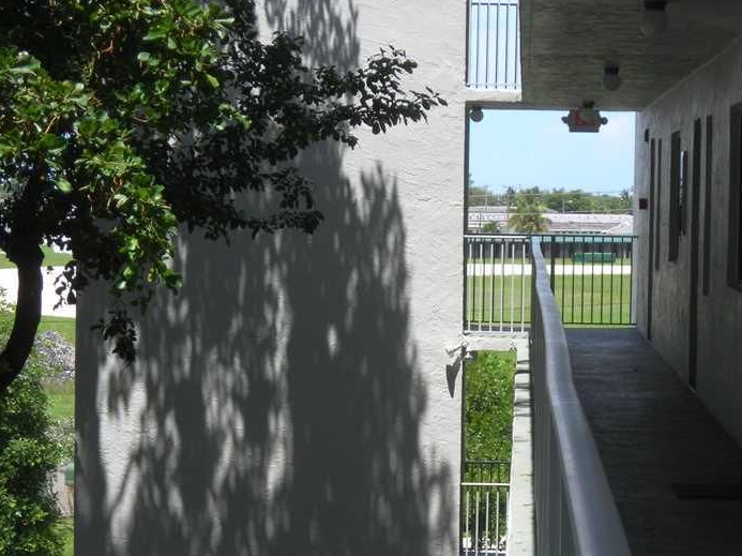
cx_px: 397
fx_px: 2871
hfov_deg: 14.7
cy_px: 300
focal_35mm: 134
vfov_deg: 11.1
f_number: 5.3
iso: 50
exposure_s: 1/166
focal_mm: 19.2
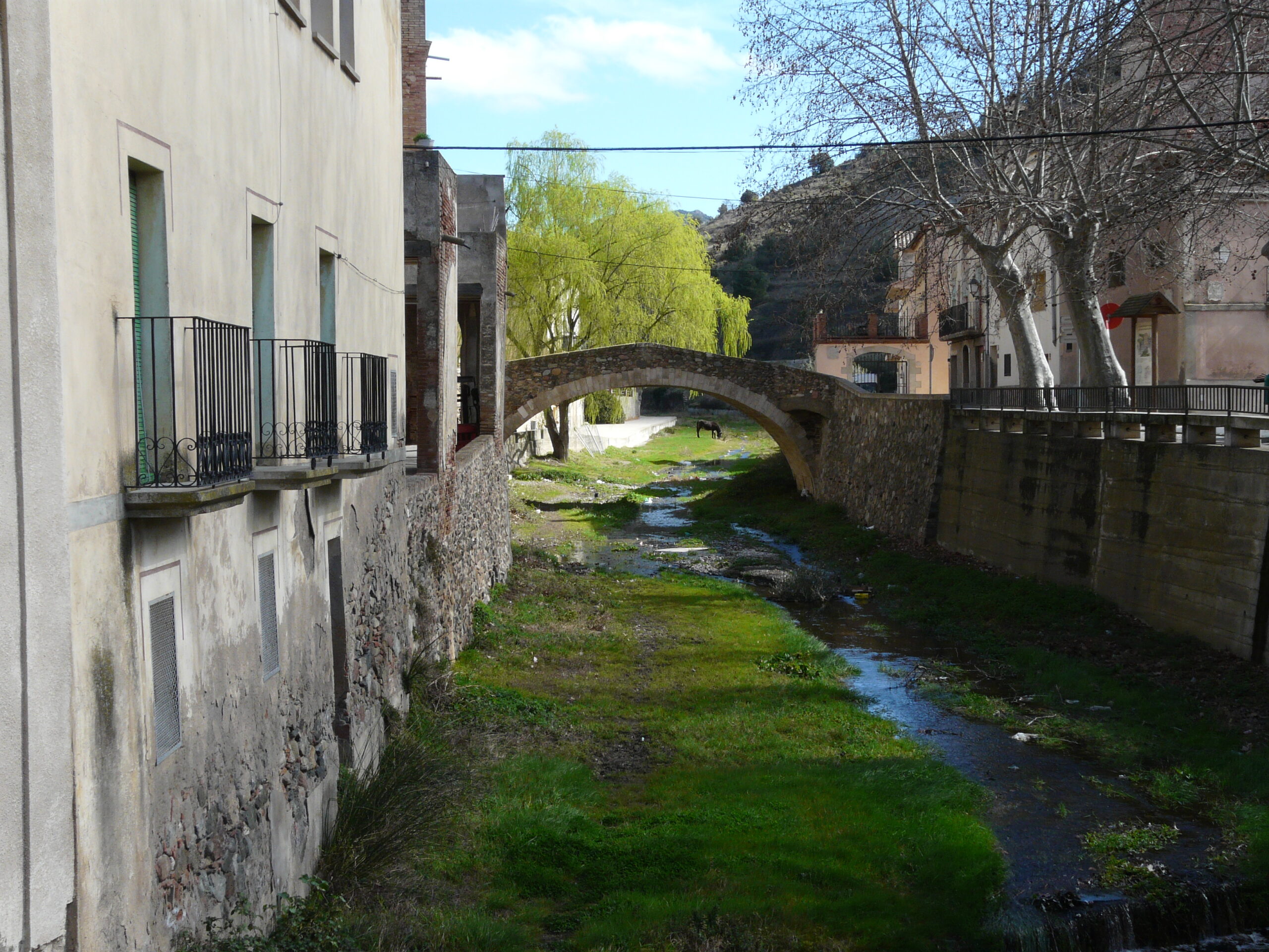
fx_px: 1906
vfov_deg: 28.0
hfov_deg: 36.8
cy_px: 476
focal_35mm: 52
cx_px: 634
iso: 100
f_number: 5.6
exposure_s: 1/250
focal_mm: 8.5
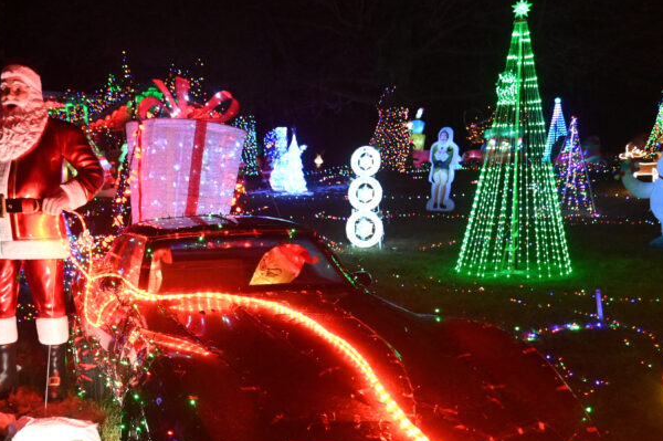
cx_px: 155
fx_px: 810
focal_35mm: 44
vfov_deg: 30.1
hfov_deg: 42.9
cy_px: 311
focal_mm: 24
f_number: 4.5
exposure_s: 1/160
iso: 10000
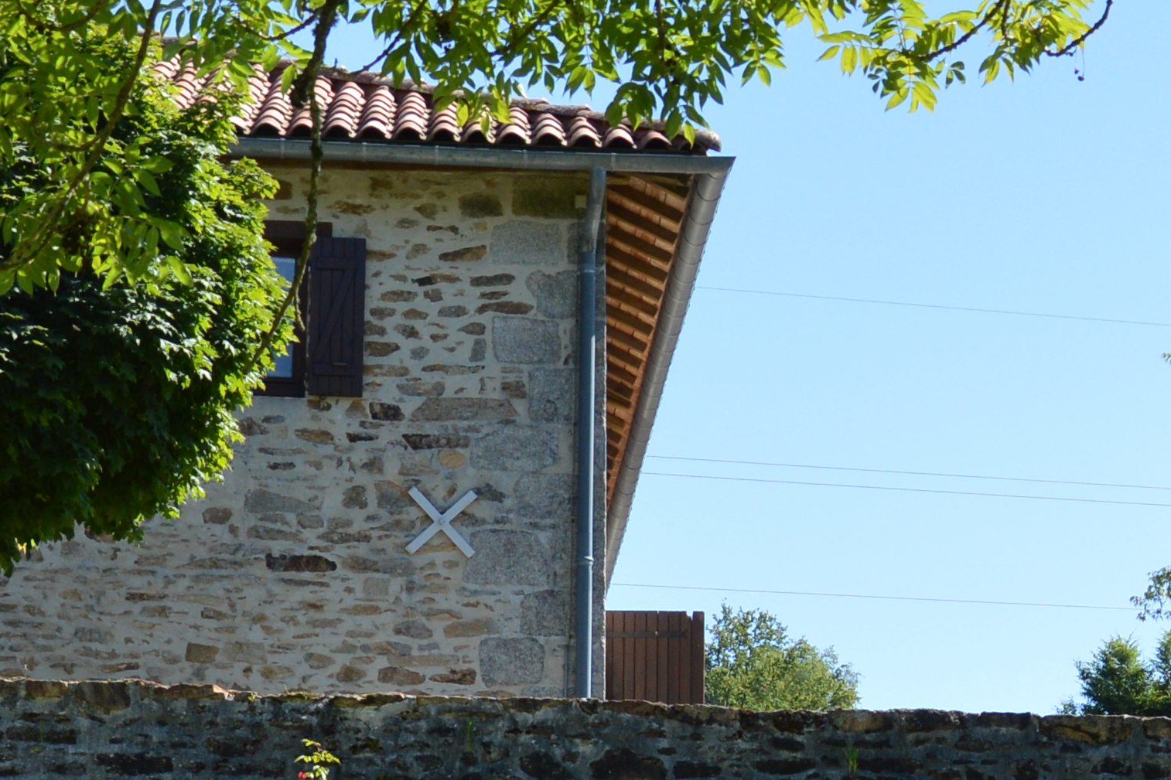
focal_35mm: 131
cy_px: 1007
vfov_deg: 10.3
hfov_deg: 15.5
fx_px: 4260
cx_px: 957
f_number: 5.6
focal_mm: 22
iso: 200
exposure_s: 1/500
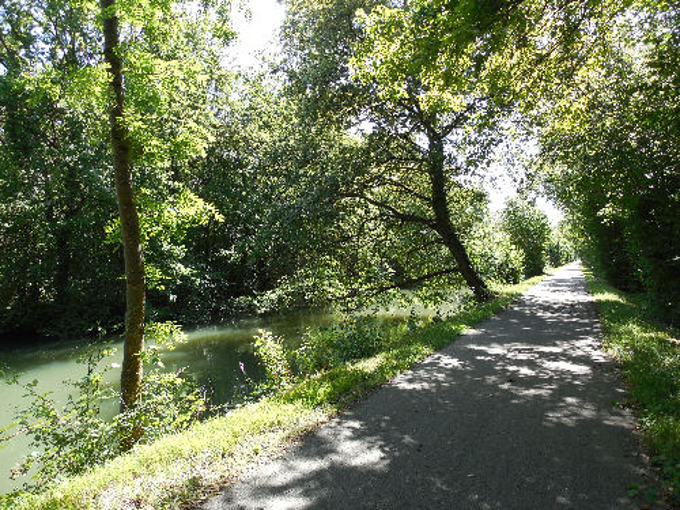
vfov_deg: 54.9
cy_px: 255
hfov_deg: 69.4
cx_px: 340
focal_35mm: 25
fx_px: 491
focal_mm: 4.5
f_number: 3.3
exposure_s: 1/160
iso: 125
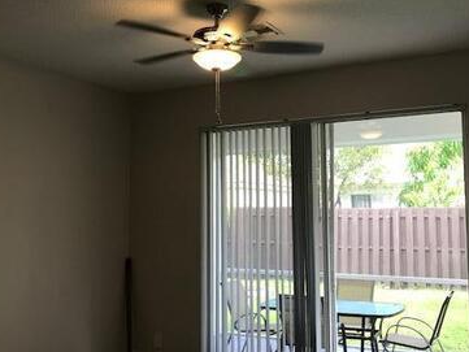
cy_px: 173
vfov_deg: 45.5
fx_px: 420
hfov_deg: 58.3
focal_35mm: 31
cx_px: 226
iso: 25
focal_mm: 3.99
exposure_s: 1/40
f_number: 1.8
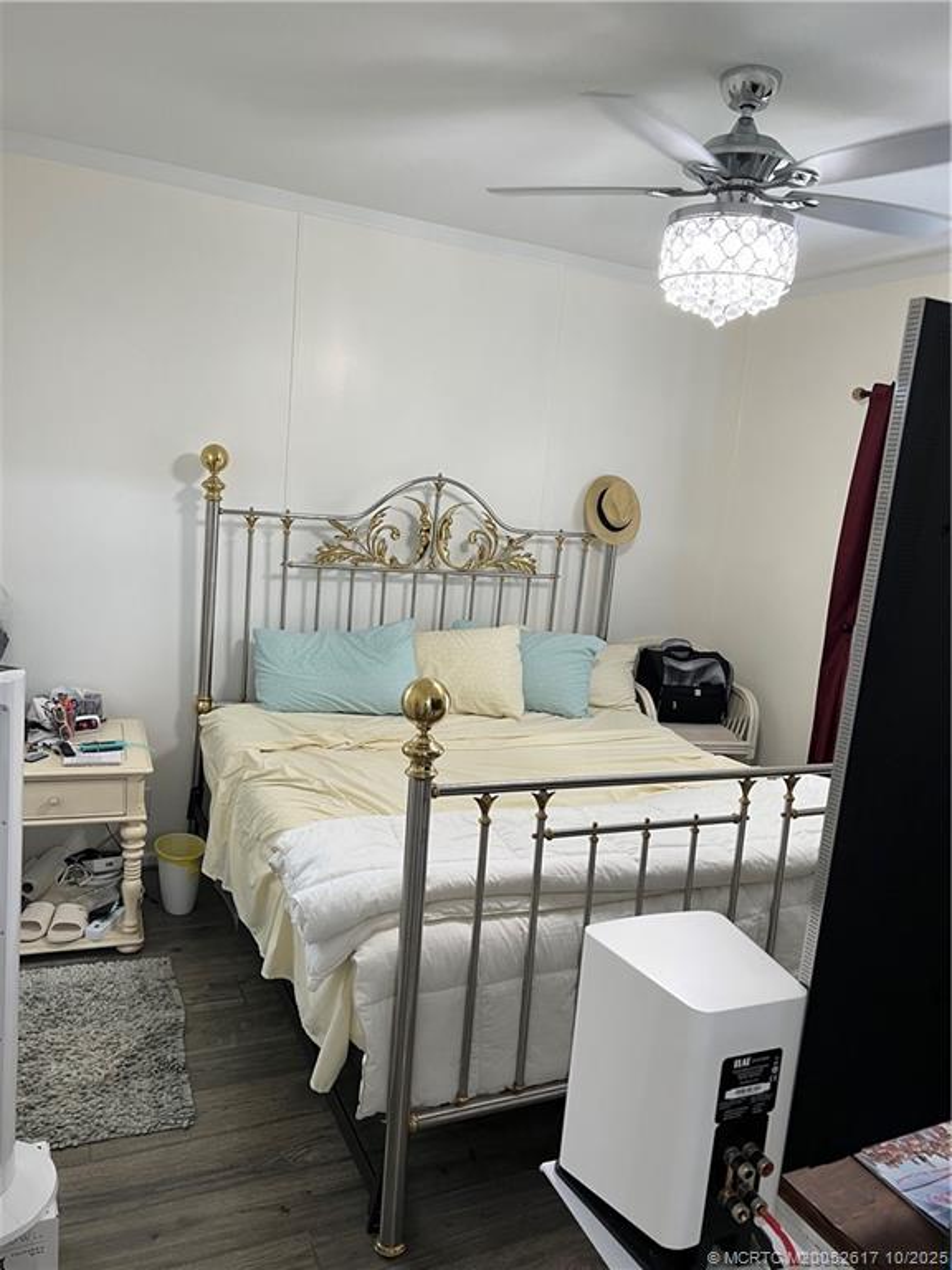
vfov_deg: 67.3
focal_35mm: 26
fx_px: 953
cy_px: 635
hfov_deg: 53.1
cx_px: 476
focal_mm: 5.7
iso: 80
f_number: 1.5
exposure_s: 1/60
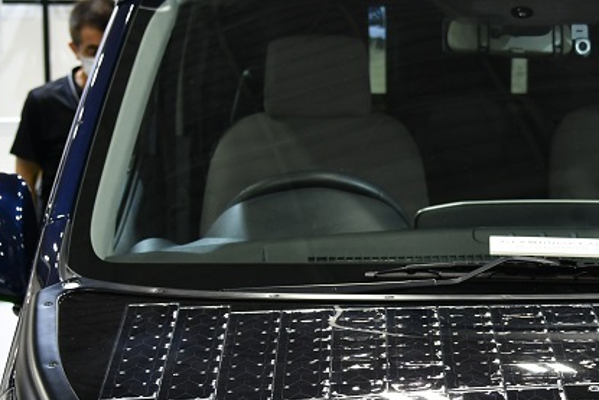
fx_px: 1731
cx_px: 514
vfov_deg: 13.2
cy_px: 271
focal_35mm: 104
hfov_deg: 19.4
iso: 500
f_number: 4
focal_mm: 32
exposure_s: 1/50
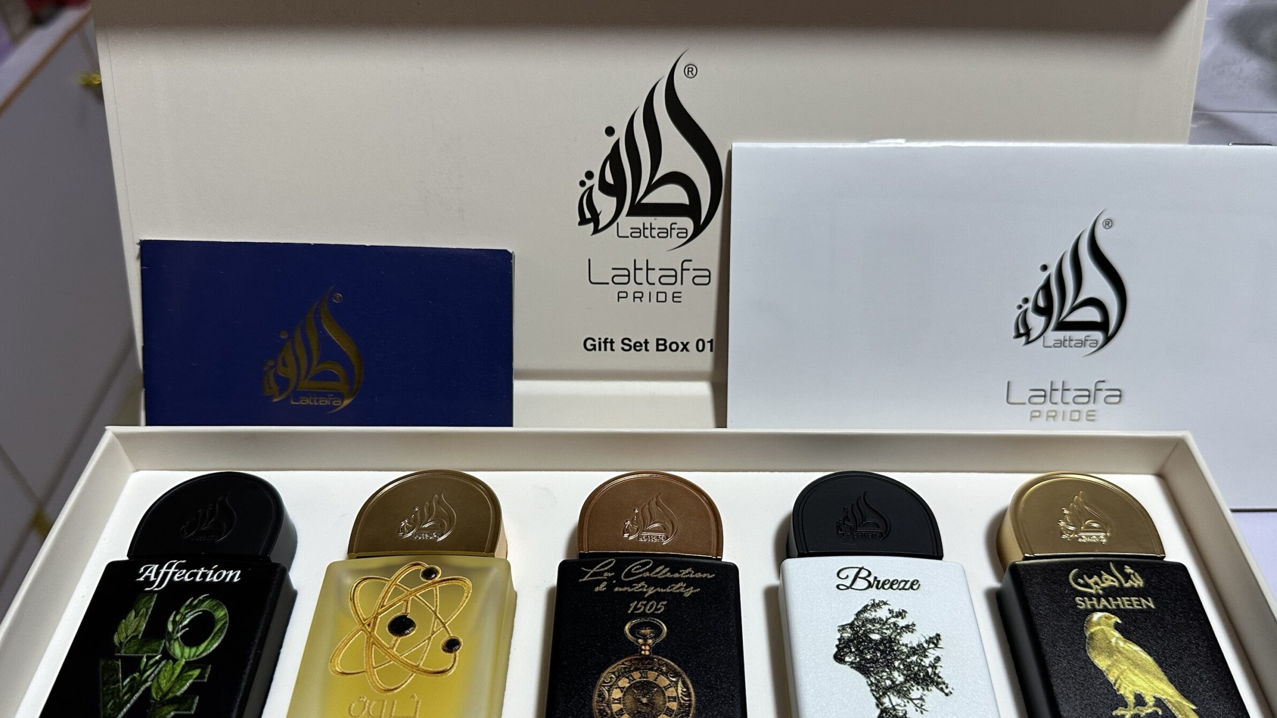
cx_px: 659
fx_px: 948
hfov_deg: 67.9
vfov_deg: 41.4
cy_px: 410
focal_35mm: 28
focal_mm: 6.86
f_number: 1.78
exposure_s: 1/121
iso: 200
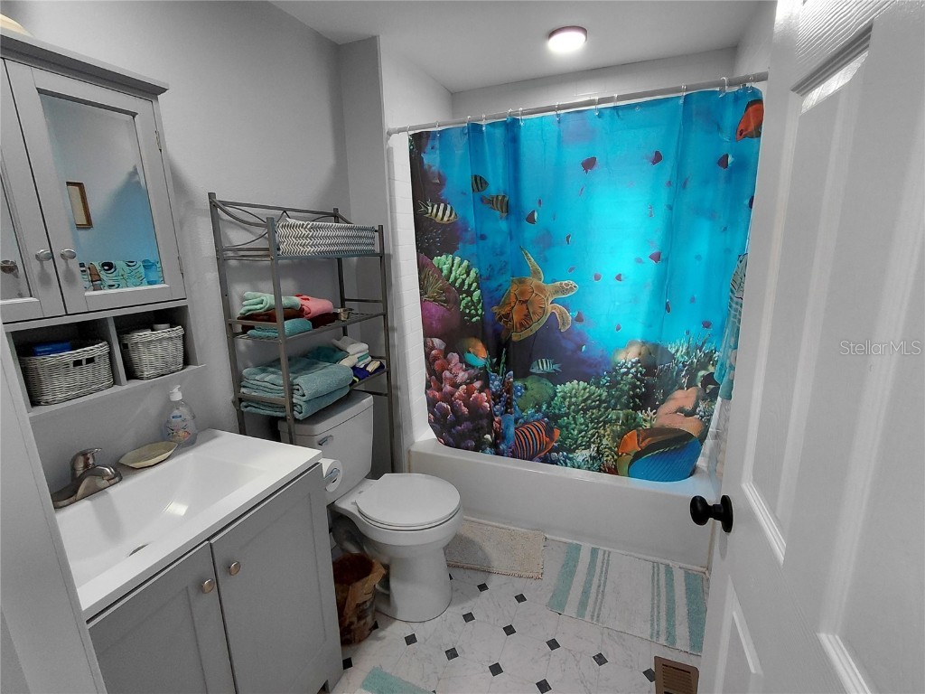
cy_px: 347
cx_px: 462
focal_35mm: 16
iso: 100
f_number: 2.2
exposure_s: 1/60
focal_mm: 1.64
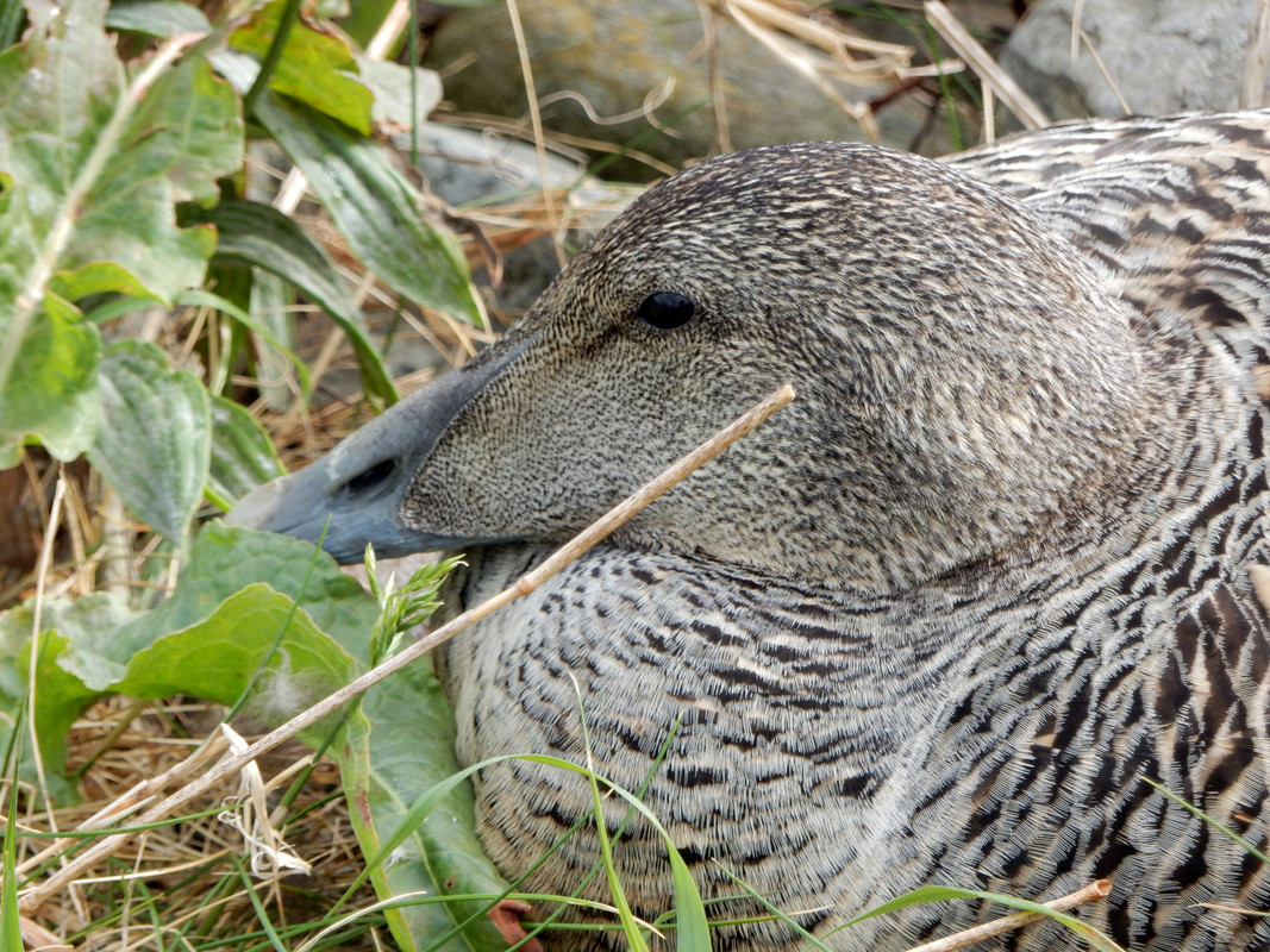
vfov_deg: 3.3
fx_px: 16508
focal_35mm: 450
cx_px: 635
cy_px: 476
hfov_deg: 4.4
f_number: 6.3
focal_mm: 80.3
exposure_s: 1/80
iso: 125
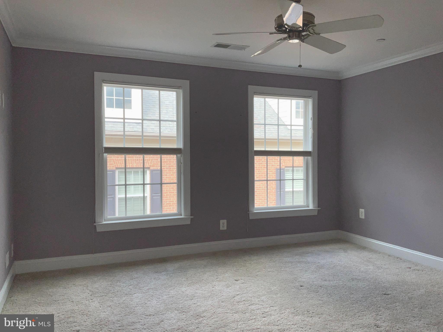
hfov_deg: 61.7
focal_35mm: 29
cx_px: 222
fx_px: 371
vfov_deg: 48.2
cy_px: 166
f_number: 1.8
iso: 16
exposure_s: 1/160
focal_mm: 3
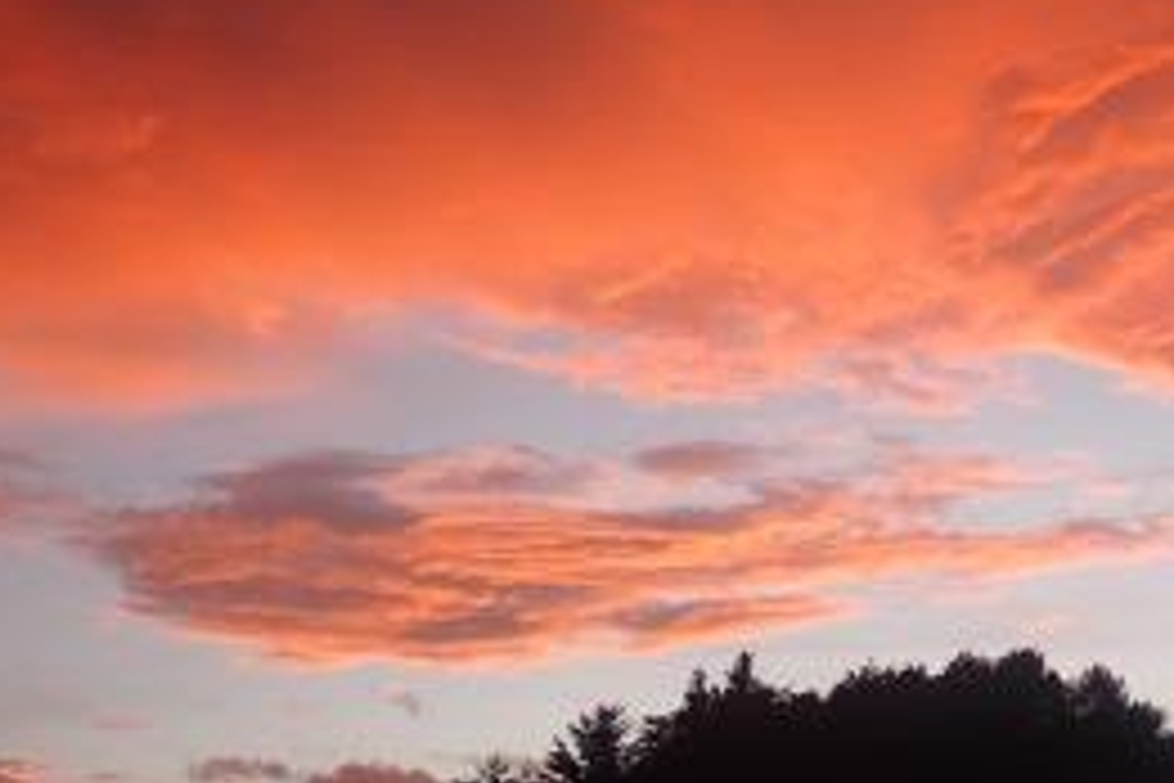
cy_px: 477
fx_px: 2739
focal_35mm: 84
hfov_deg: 24.0
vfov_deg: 16.2
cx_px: 837
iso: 160
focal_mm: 8.4
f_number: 3.1
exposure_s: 1/125
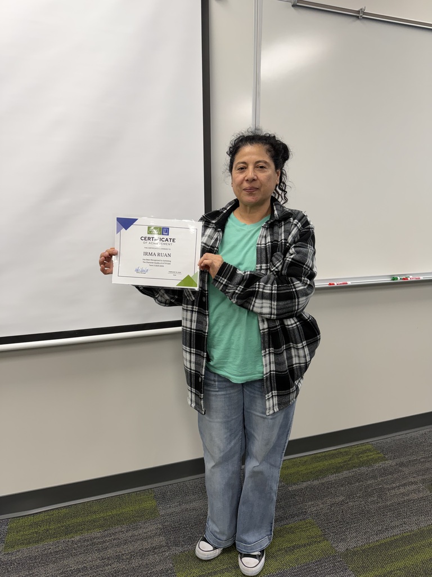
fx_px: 399
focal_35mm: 24
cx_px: 216
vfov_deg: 71.6
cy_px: 288
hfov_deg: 56.8
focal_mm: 6.76
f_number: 1.78
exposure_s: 1/120
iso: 160
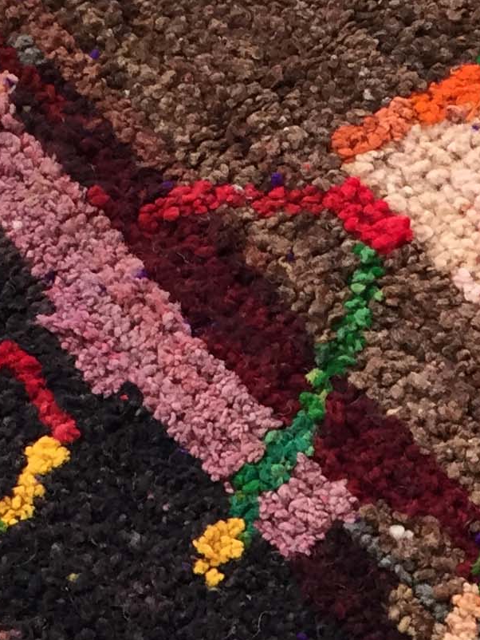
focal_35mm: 118
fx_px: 2180
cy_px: 624
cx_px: 367
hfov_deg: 12.5
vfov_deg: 16.4
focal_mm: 4.15
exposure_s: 1/33
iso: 32
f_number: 2.2
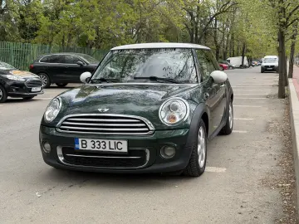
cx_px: 150
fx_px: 415
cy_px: 112
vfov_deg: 30.3
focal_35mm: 48
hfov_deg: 39.7
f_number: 1.78
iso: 80
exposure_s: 1/1715
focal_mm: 6.76
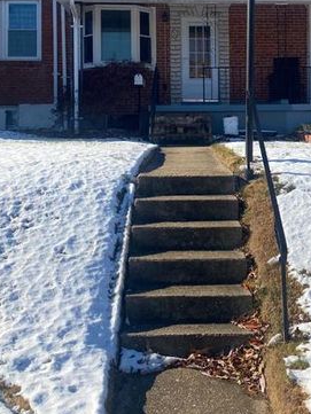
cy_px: 121
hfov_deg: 29.9
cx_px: 224
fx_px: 575
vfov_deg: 38.9
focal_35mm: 48
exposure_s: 1/3610
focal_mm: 4.25
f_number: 1.8
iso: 32
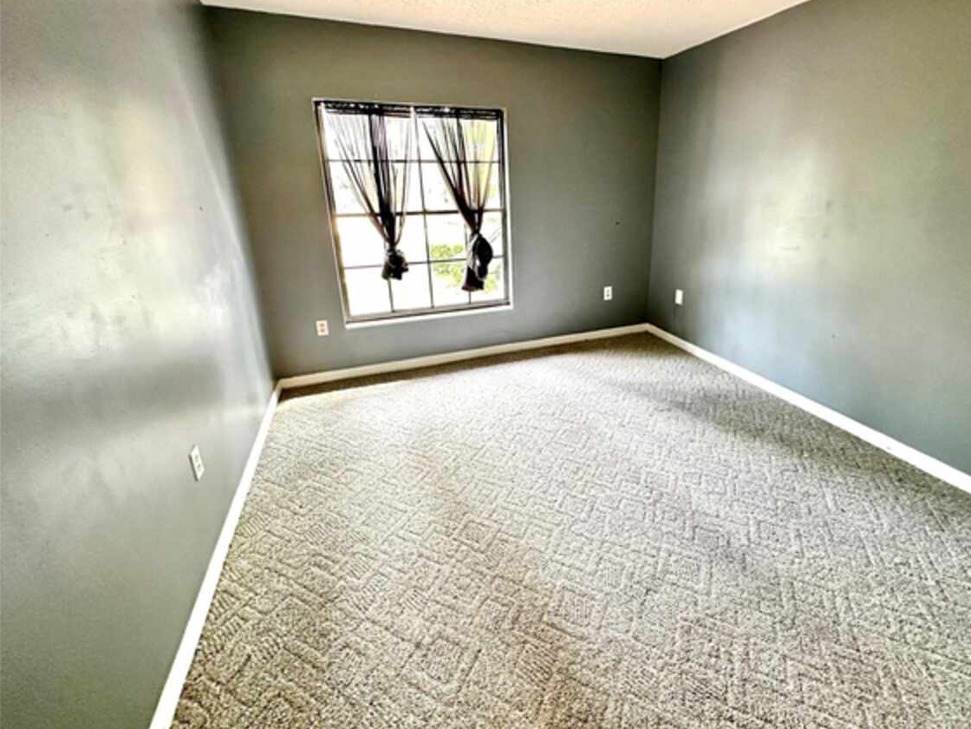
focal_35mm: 16
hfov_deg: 93.9
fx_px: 449
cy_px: 316
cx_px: 554
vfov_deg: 77.7
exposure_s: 1/60
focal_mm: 2.22
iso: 500
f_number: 2.2
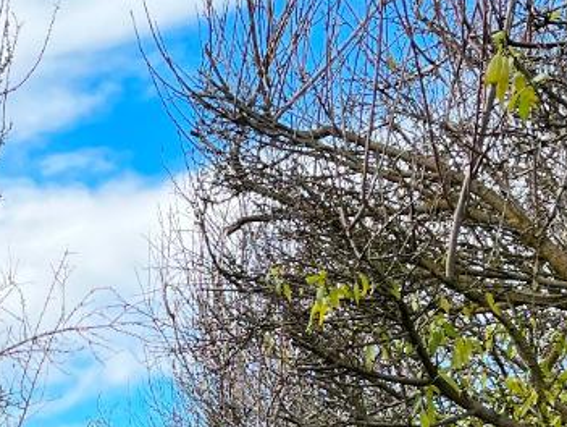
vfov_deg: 12.7
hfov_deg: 17.3
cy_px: 651
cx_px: 15
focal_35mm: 111
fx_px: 1820
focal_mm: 5.1
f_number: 1.6
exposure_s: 1/992
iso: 50
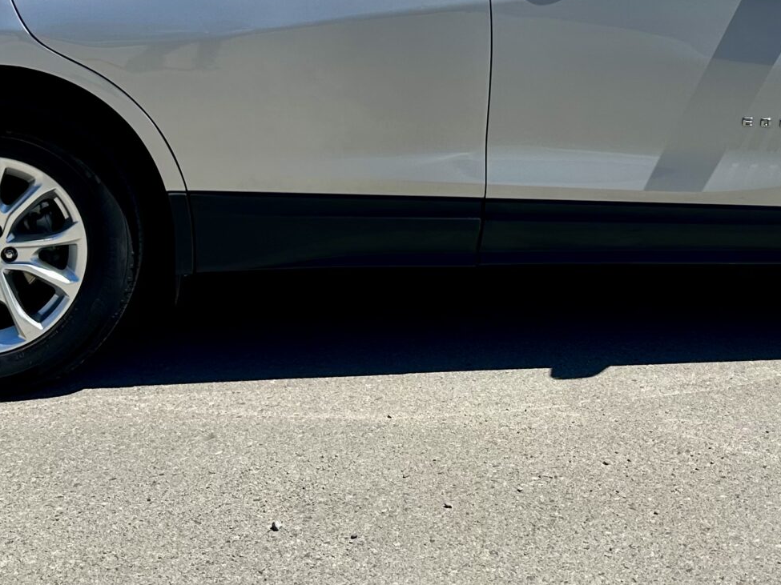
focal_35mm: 63
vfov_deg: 21.7
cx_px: 460
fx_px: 1421
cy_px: -109
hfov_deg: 30.7
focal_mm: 6.86
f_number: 1.78
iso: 80
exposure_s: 1/5263
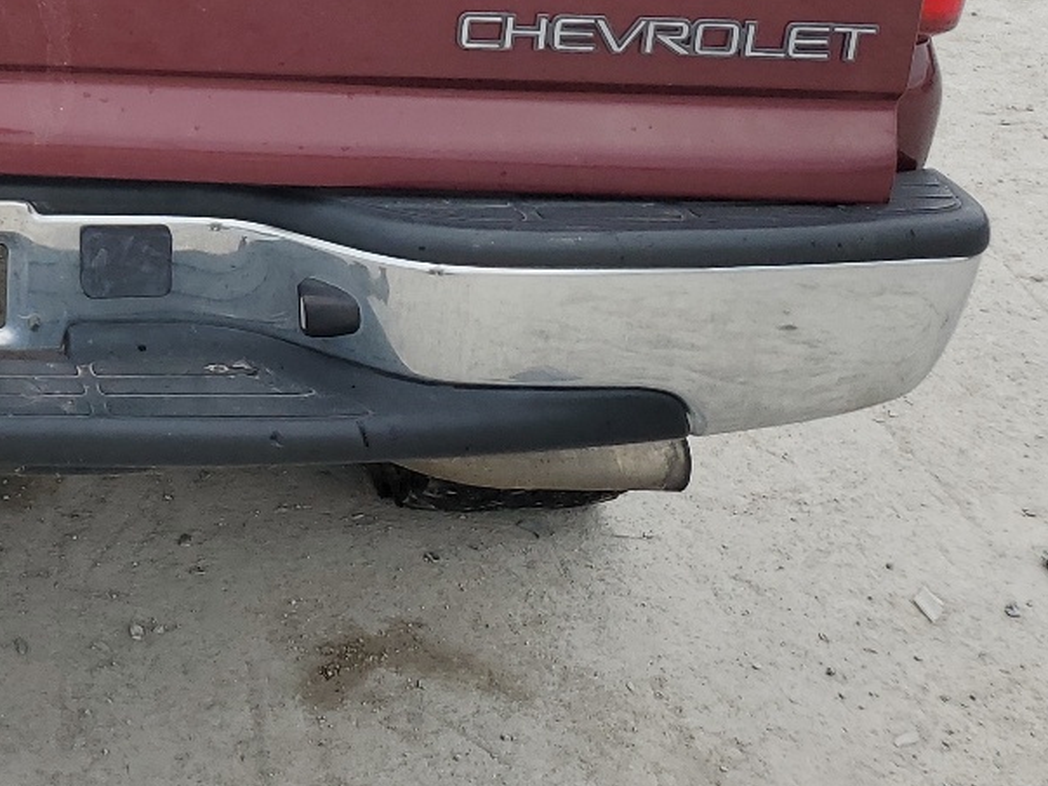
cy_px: -19
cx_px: -174
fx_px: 2089
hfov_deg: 25.6
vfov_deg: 20.5
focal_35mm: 69
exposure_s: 1/556
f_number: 1.5
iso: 50
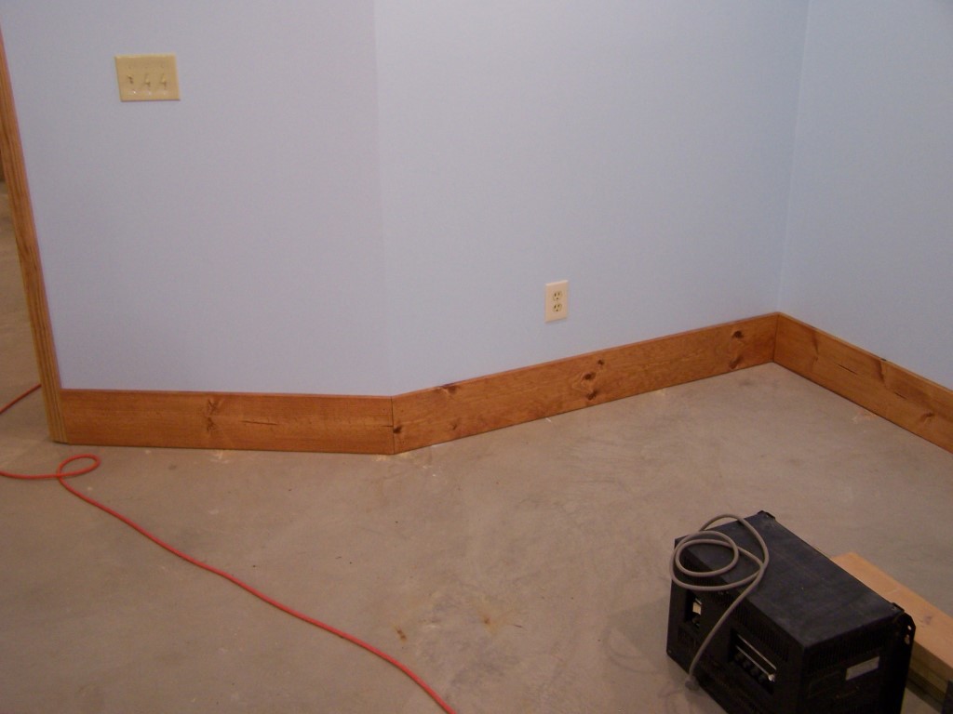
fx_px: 1046
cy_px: 357
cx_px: 476
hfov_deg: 49.0
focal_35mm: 38
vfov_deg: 37.7
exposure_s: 1/20
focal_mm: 6.3
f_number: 2.8
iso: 140
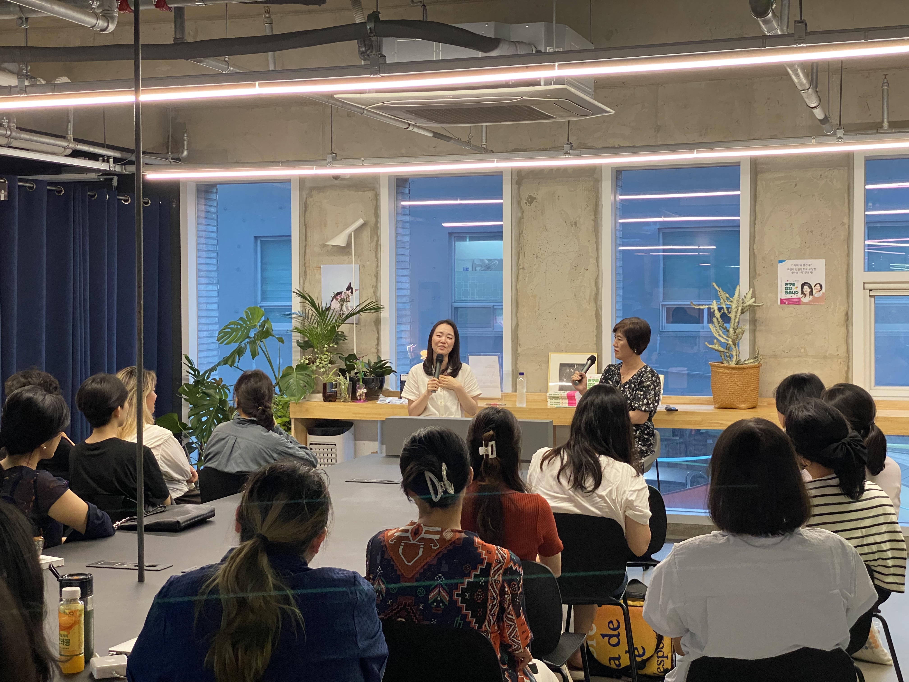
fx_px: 1365
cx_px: 454
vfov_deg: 28.0
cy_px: 341
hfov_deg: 36.8
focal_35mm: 52
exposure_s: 1/60
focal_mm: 6
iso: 250
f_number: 2
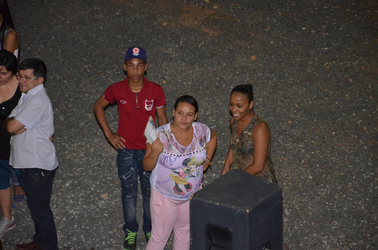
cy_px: 125
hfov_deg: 13.1
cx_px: 189
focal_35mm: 158
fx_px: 1650
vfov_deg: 8.7
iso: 3200
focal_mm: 105
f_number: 5.6
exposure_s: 1/60
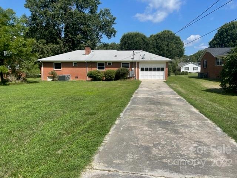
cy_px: 89
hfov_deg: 67.3
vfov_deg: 53.1
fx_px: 178
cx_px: 118
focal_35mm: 26
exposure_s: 1/3401
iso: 32
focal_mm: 4.2
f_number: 1.6
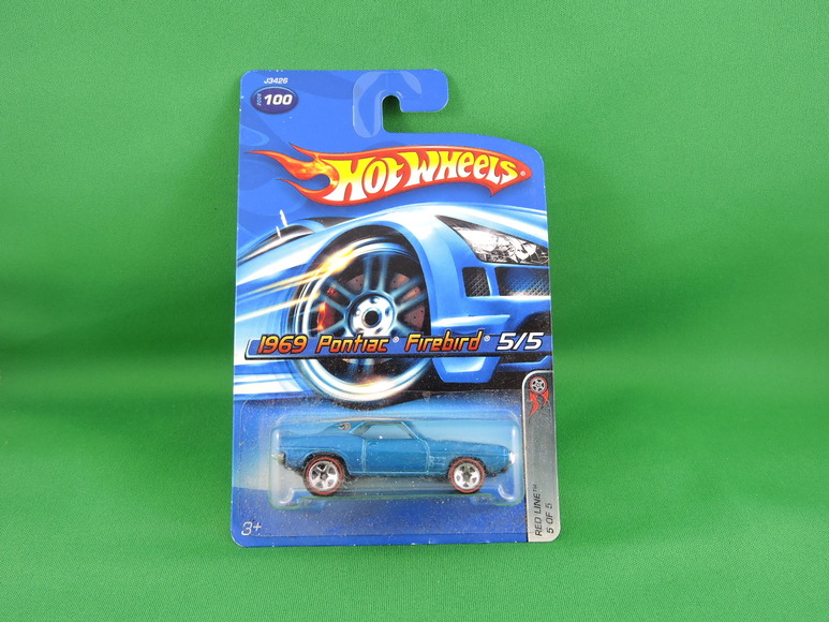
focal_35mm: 30
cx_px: 414
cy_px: 311
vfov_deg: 46.8
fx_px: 719
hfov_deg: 60.0
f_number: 3.5
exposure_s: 1/30
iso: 140
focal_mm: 5.4
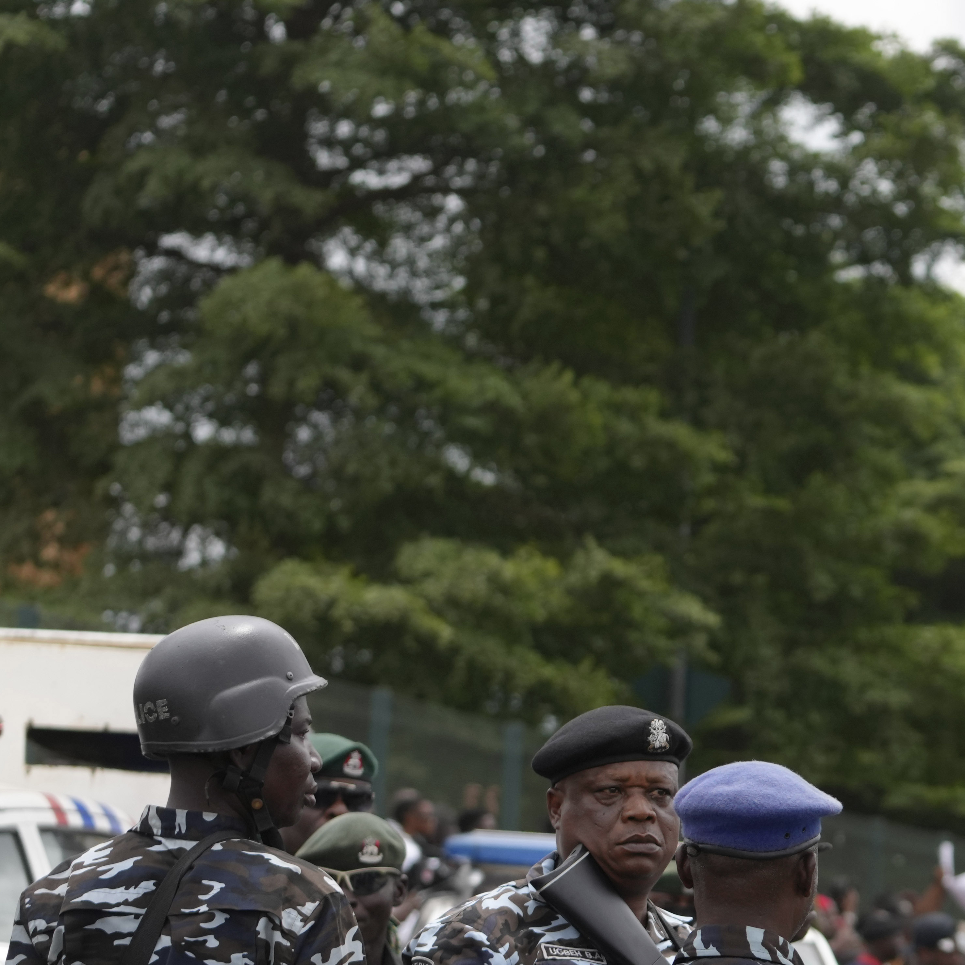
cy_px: 727
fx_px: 5488
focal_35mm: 174
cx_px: 1157
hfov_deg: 9.9
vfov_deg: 10.0
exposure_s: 1/4000
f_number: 3.5
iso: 500
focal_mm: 70
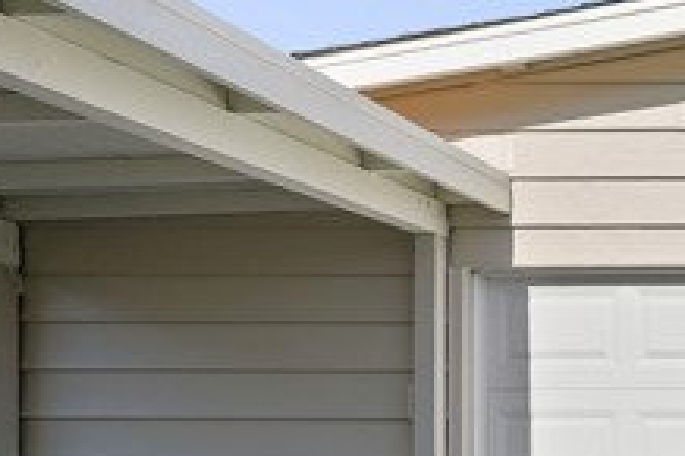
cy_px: 470
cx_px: 987
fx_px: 922
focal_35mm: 48
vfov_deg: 26.1
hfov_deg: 28.8
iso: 100
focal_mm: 16.5
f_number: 9
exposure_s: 1/200
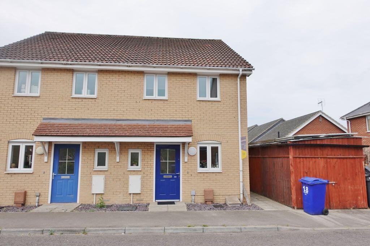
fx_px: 246
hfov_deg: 73.8
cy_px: 123
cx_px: 185
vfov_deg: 53.1
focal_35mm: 24
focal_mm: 8.8
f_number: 2.5
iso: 125
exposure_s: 1/250
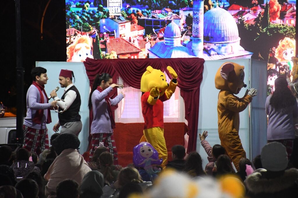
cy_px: 99
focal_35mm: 168
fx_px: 1390
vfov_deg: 8.2
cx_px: 149
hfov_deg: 12.2
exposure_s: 1/400
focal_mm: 112
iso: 8000
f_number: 5.6
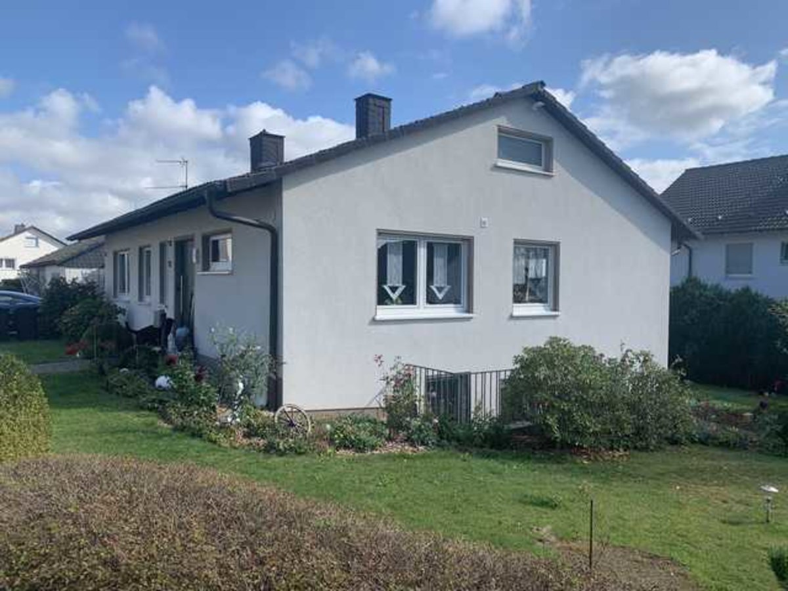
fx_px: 592
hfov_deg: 67.3
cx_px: 394
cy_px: 296
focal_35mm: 26
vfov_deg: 53.1
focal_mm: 4.25
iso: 25
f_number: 1.8
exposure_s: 1/2309
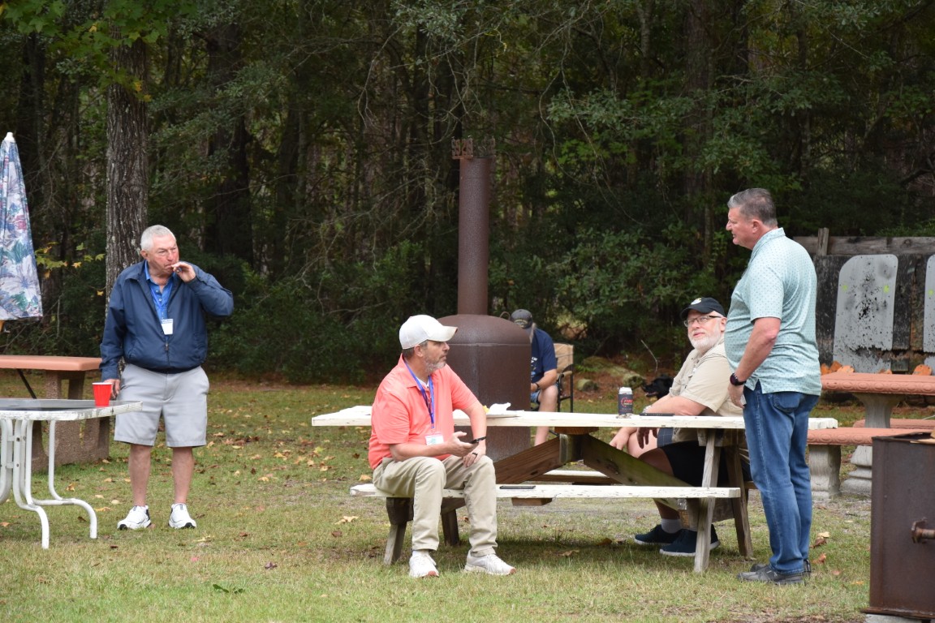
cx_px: 468
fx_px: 3311
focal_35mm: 128
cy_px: 312
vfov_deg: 10.8
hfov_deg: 16.1
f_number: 5.6
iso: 400
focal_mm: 85
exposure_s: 1/400
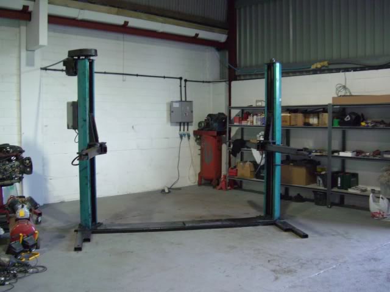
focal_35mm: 38
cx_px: 195
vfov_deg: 37.7
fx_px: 428
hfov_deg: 49.0
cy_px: 146
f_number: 2.8
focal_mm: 7.9
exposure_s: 1/80
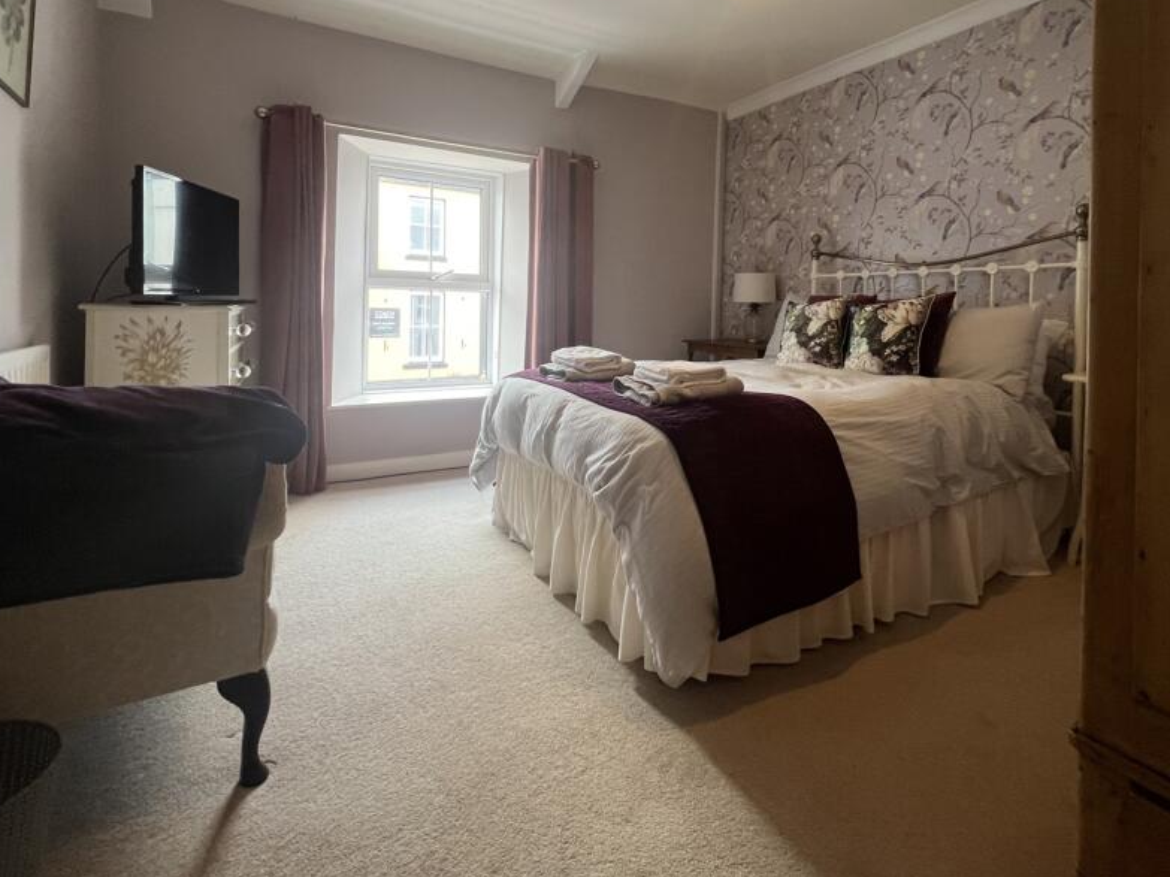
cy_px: 311
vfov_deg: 73.0
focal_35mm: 17
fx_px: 575
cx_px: 622
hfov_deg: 90.9
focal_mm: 1.57
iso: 160
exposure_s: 1/50
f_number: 1.8
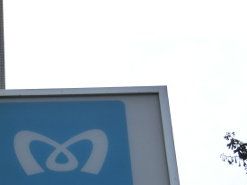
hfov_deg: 11.9
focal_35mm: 163
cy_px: 196
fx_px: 1163
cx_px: -22
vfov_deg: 9.0
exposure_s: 1/640
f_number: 5.2
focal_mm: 12.4
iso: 80
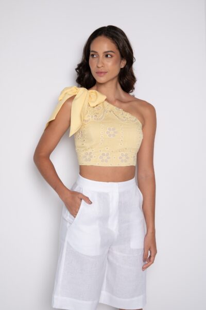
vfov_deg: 38.2
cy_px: 155
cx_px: 103
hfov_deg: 26.0
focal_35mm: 52
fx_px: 447
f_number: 5
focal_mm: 52
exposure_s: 1/125
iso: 200
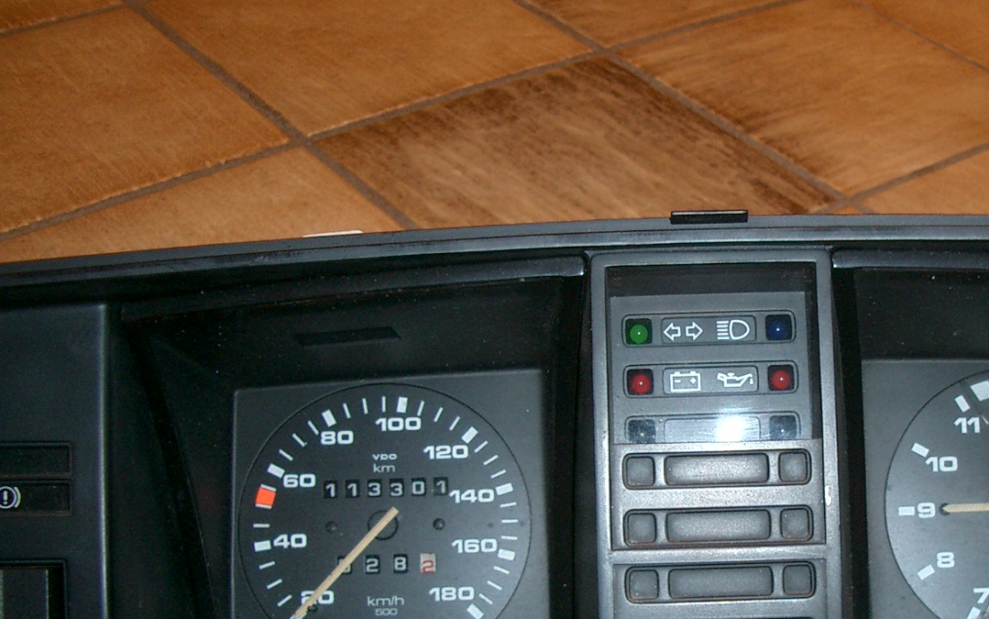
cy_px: 437
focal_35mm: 55
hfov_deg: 36.3
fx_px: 1483
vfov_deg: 23.4
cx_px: 706
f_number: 2.6
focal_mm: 5.8
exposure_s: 1/40
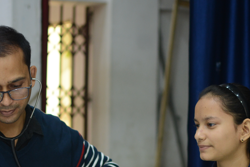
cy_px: 130
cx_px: 120
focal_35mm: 95
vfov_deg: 14.3
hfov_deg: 21.5
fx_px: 659
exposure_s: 1/125
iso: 800
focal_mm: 35
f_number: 1.8
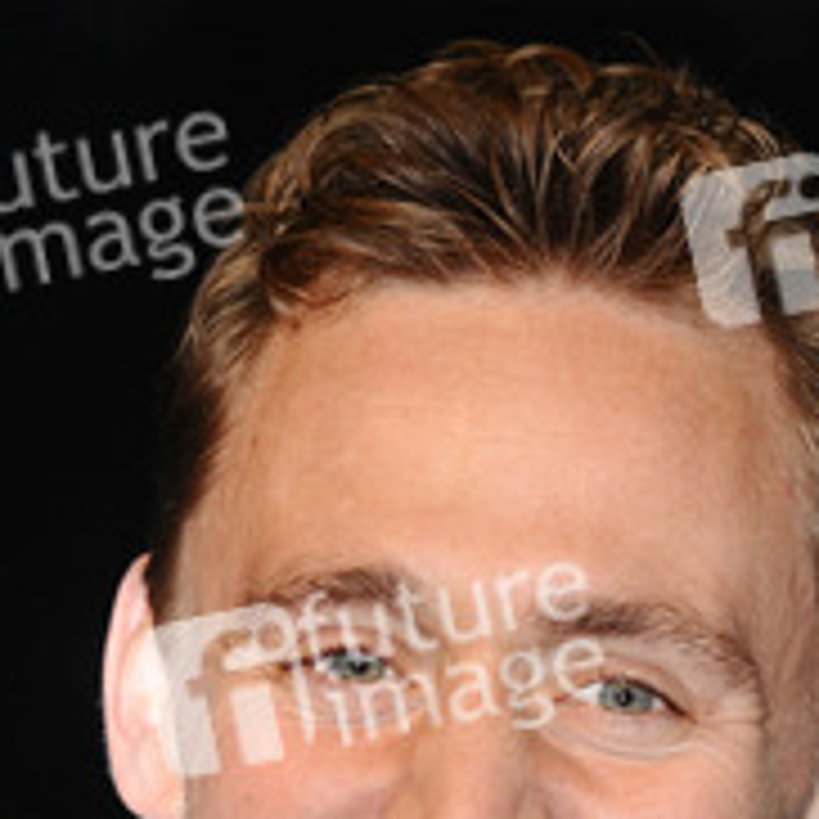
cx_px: 506
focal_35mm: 463
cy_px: 896
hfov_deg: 3.8
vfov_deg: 3.8
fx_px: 12392
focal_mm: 165
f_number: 4.5
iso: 320
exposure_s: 1/200
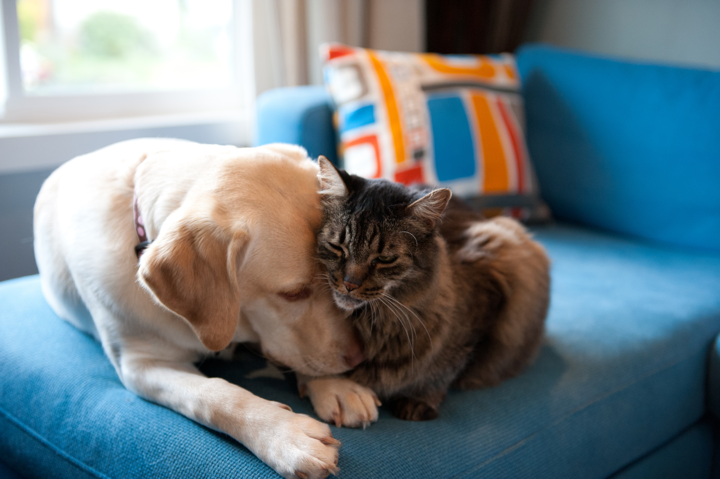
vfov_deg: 27.0
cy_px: 240
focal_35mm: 50
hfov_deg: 39.6
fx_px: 999
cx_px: 360
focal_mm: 50
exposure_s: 1/160
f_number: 2.8
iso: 1600
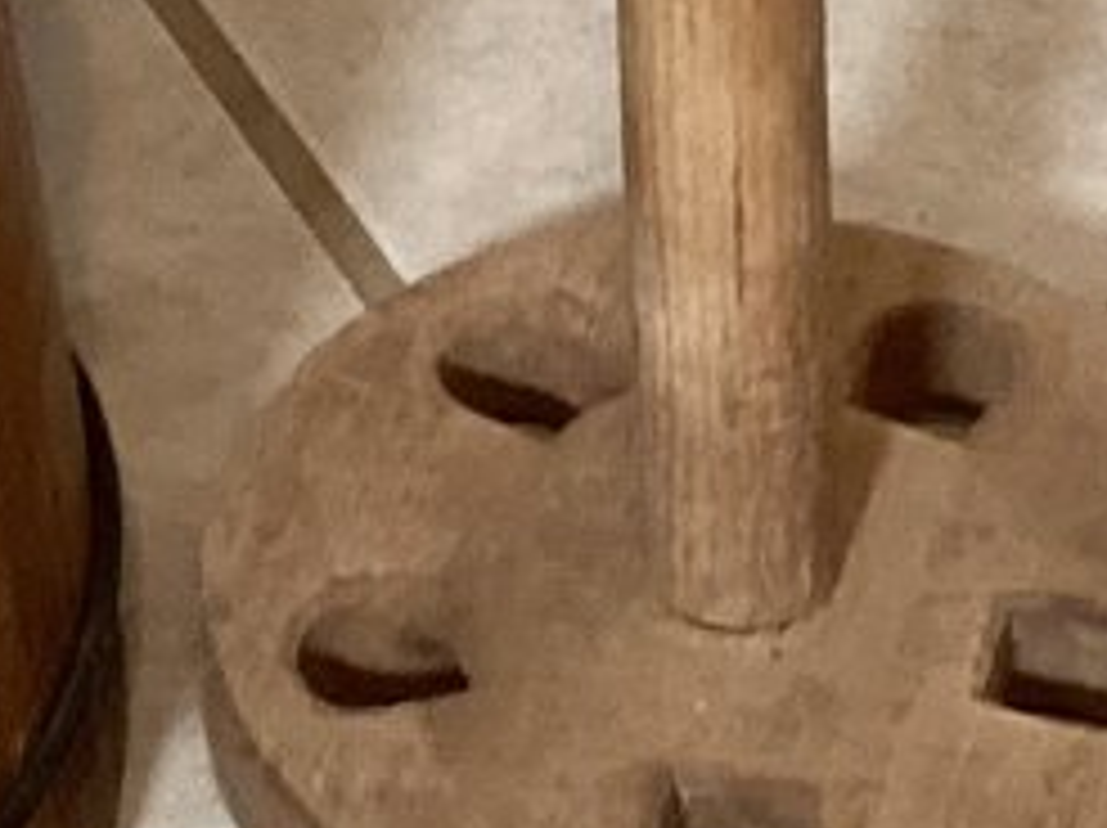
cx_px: -119
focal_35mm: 191
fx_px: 6102
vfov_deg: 7.5
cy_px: -664
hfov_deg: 10.2
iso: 320
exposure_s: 1/60
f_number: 2.4
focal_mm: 3.3
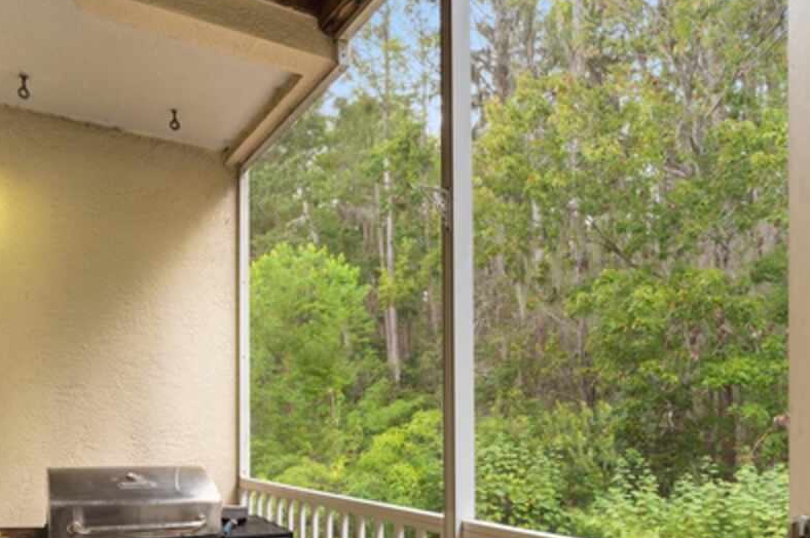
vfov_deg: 47.4
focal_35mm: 26
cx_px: 281
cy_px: 411
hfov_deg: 67.8
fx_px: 584
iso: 250
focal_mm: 16
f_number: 9
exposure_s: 1/2.5
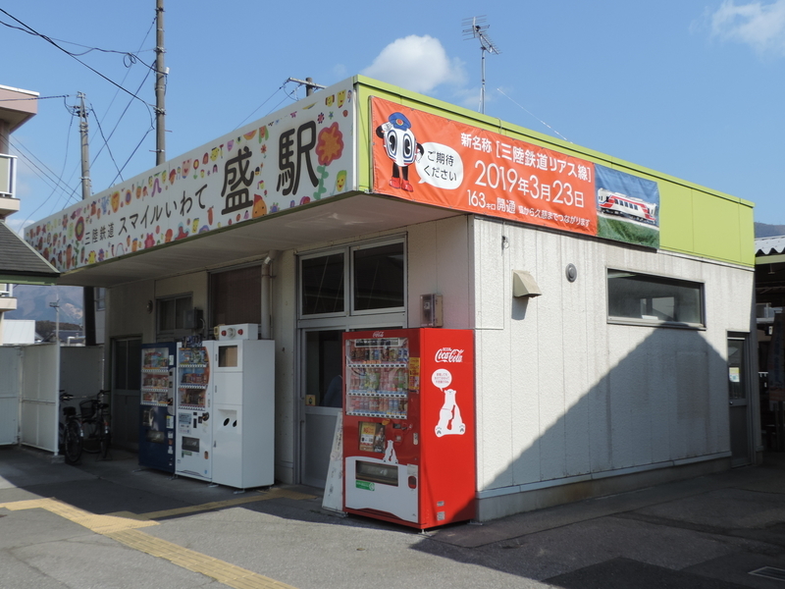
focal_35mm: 33
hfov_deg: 55.4
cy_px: 294
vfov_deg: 42.9
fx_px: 748
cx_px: 392
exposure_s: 1/1250
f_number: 3.2
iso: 80
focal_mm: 5.8
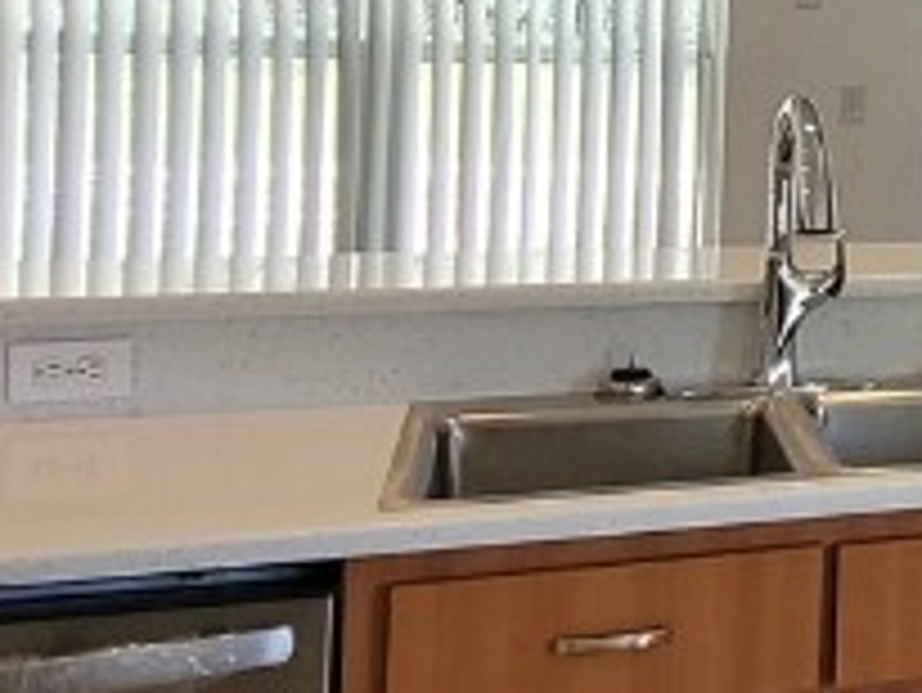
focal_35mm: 65
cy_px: 45
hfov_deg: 21.5
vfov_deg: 22.0
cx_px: 1588
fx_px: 1732
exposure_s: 1/60
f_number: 2.2
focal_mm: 2.2
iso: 160
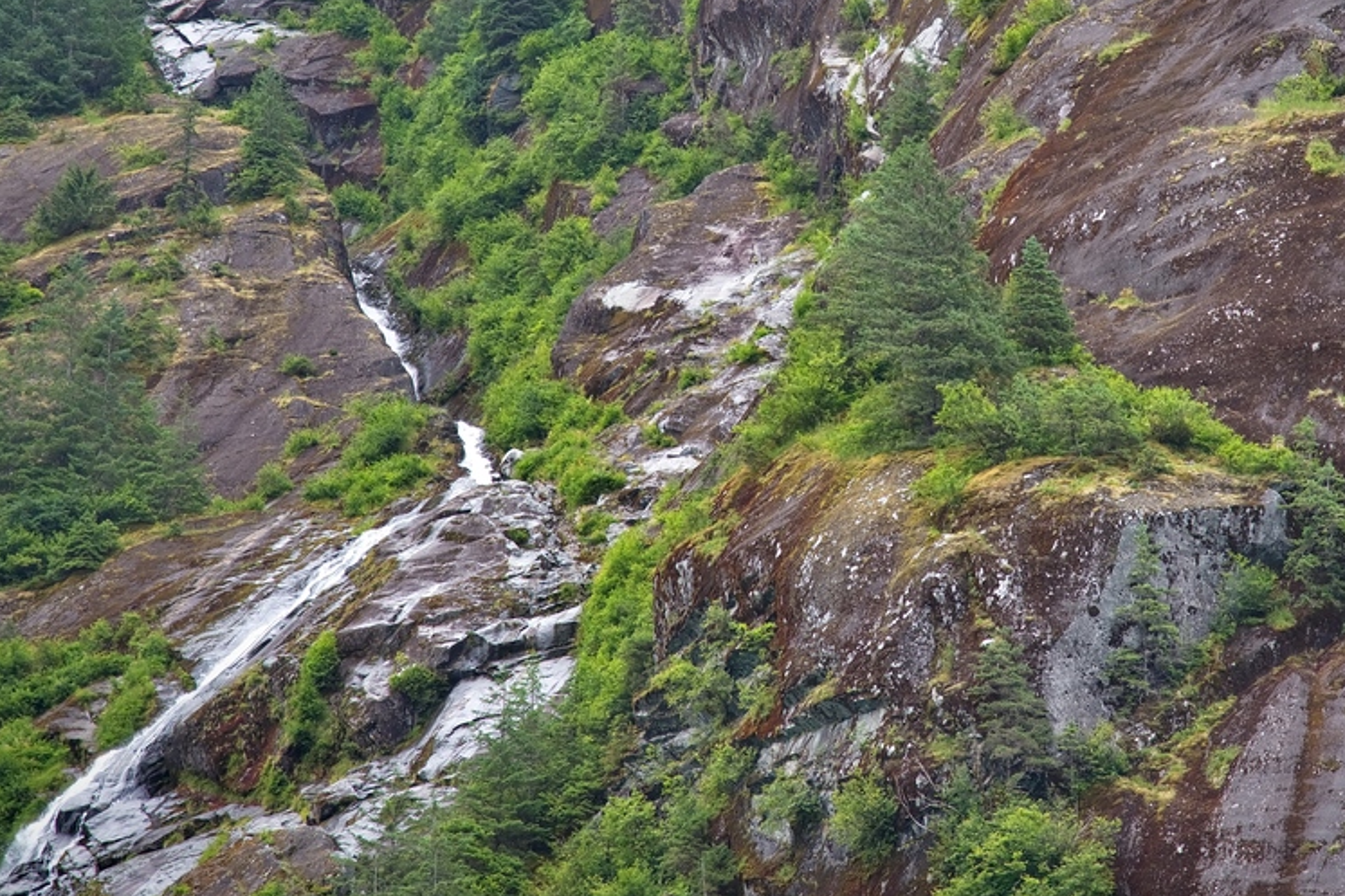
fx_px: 7694
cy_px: 233
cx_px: 891
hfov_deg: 10.0
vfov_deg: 6.7
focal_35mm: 206
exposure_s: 1/250
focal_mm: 120
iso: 280
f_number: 4
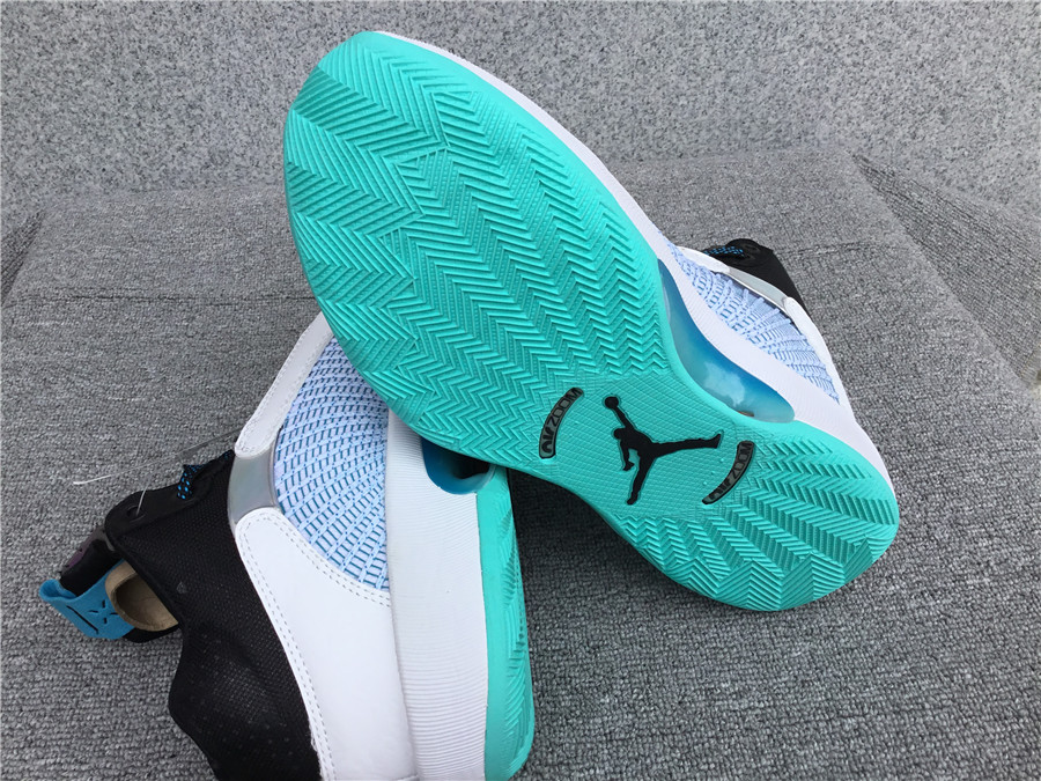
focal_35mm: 31
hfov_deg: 58.4
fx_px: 932
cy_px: 390
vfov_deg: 45.4
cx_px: 520
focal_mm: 3.3
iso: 25
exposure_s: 1/895
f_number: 2.4
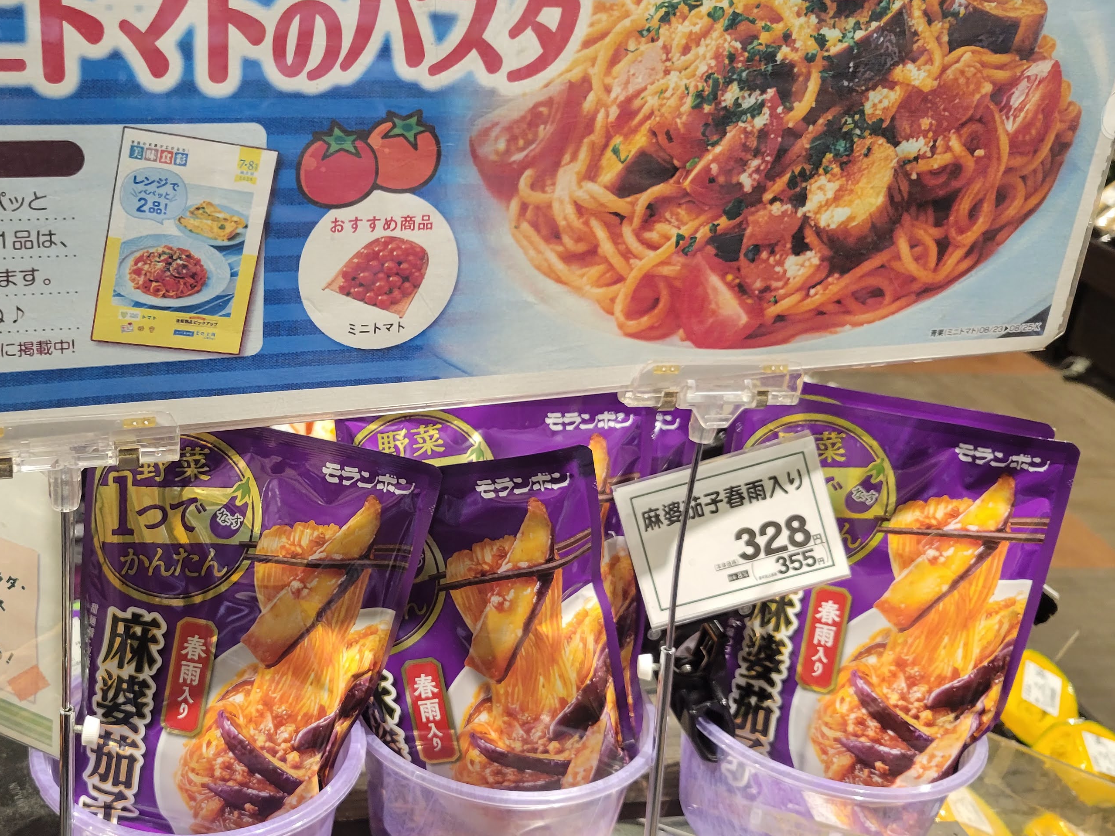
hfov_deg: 44.9
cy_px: 463
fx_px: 1321
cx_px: 344
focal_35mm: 41
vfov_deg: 35.1
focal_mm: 5.4
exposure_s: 1/120
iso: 160
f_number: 1.8
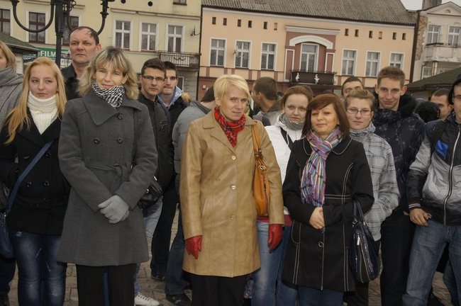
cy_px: 153
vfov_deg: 29.8
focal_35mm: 45
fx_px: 576
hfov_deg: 43.6
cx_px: 230
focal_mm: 30
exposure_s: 1/160
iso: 400
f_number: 11
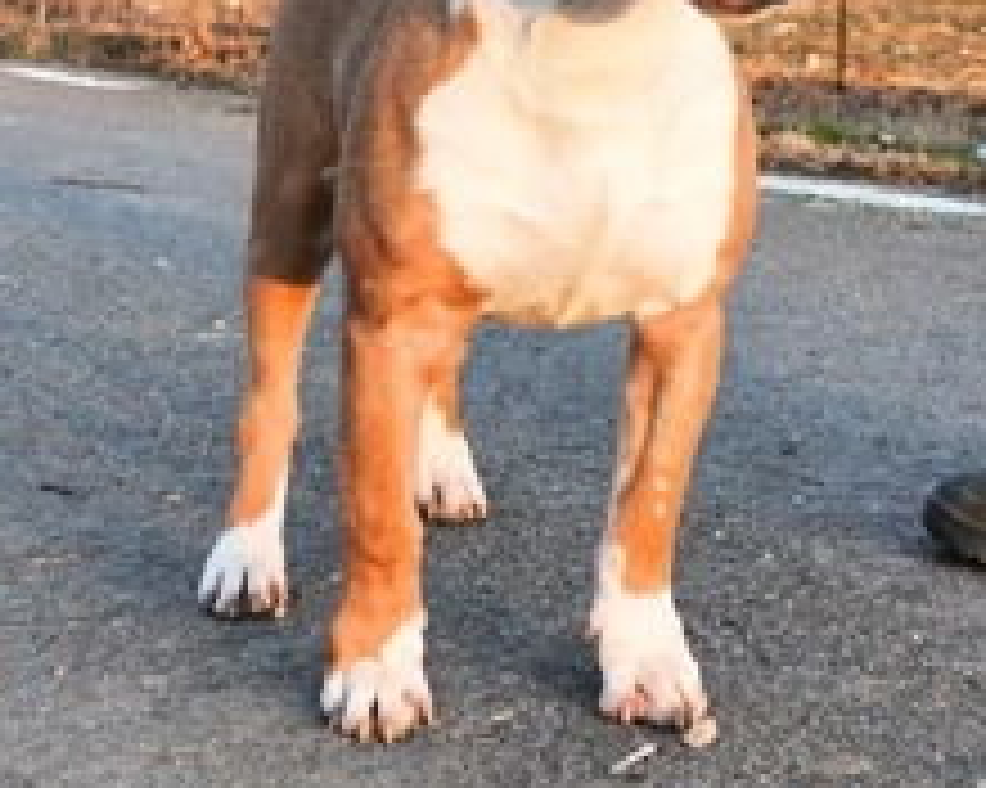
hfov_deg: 23.3
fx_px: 2392
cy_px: 59
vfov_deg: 18.4
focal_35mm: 82
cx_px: 527
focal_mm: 6.18
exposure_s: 1/101
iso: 80
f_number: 1.65
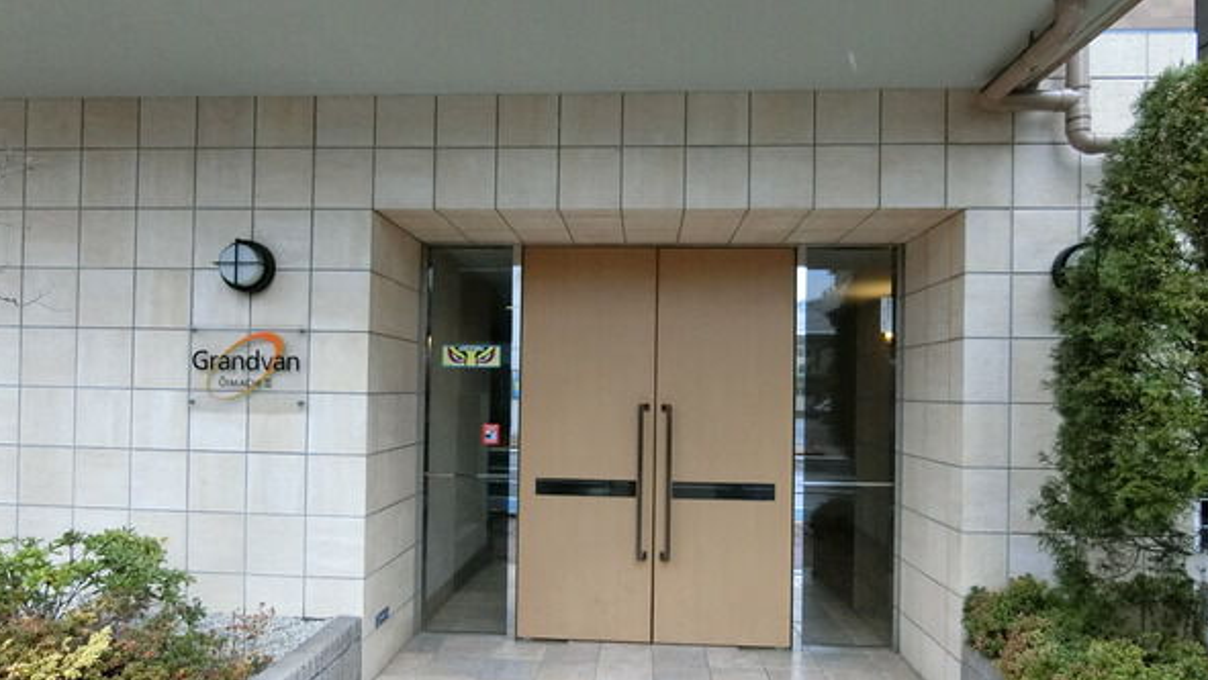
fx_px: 673
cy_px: 392
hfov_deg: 83.8
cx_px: 603
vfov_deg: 53.4
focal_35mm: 21
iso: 1000
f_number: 2.7
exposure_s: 1/1000
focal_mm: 4.06
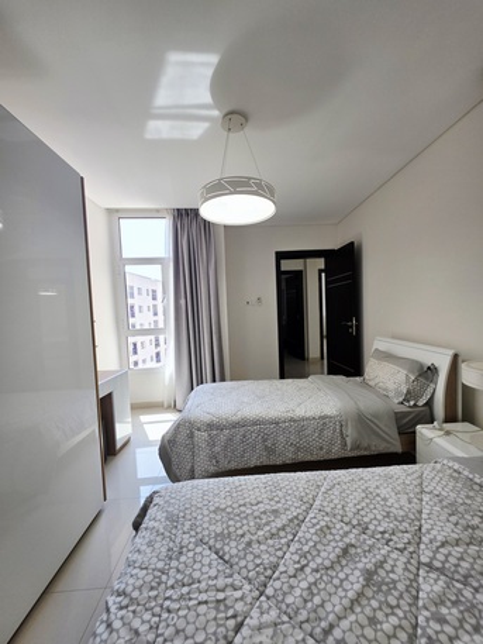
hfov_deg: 89.9
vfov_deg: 106.2
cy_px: 322
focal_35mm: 13
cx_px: 242
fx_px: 242
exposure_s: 1/111
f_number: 1.9
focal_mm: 2.2
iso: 40
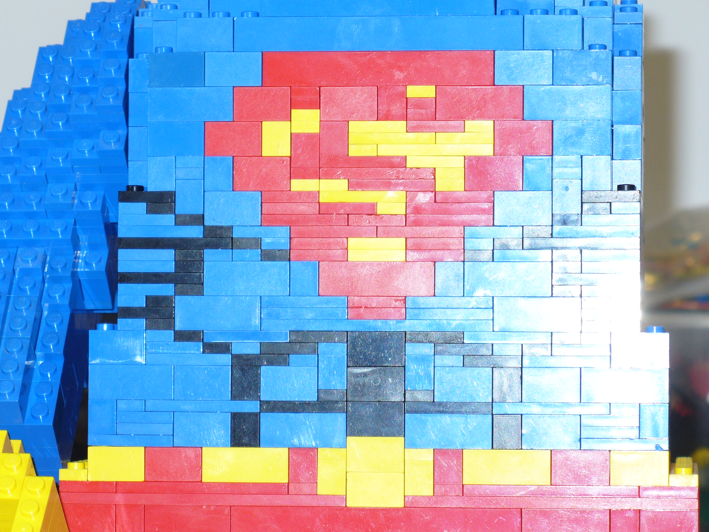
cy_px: 266
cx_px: 354
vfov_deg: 9.5
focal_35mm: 157
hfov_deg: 12.6
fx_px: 3216
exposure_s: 1/30
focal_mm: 25.9
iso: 100
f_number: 4
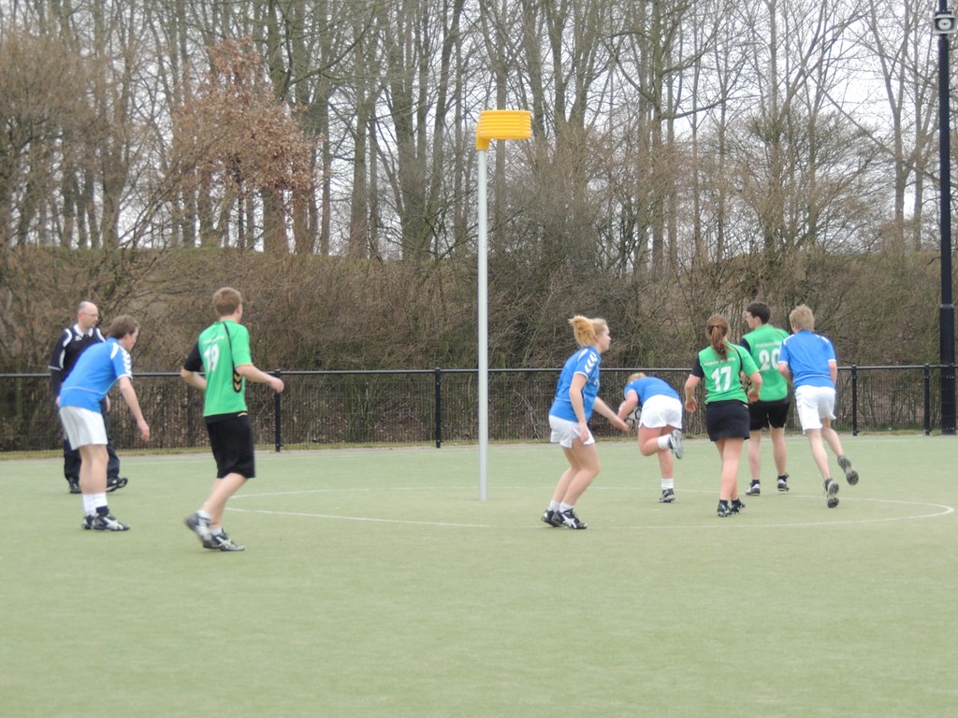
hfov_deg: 16.4
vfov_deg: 12.3
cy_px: 359
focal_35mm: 120
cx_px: 479
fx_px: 3321
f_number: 4.2
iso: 200
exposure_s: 1/100
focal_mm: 21.4
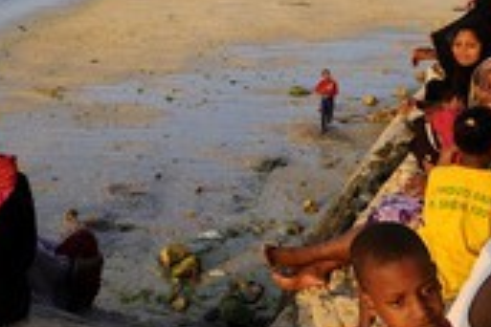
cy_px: 9
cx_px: 109
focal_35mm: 64
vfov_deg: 20.6
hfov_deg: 30.8
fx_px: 873
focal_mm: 26
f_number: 8
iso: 400
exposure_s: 1/160
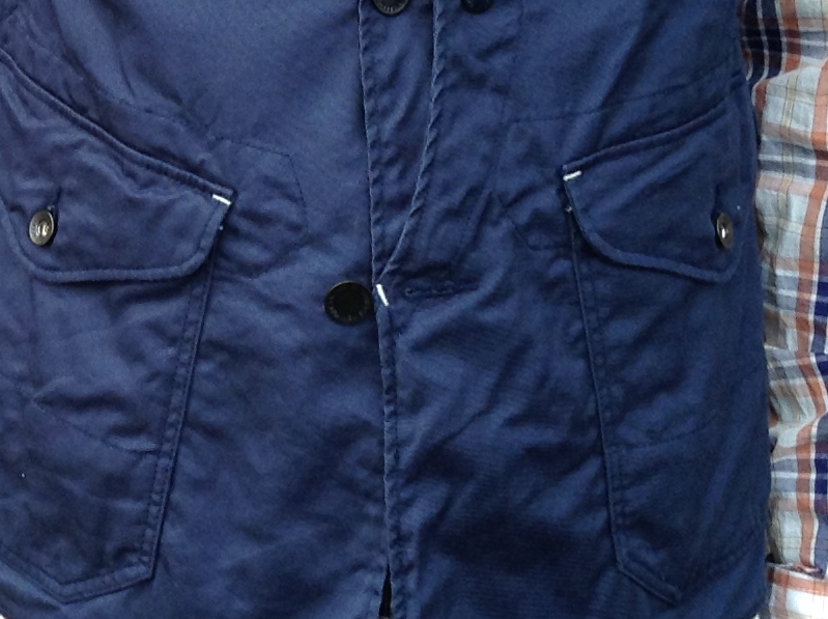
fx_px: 2556
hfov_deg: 17.8
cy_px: 66
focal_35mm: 107
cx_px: -72
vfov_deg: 13.7
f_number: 2.4
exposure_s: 1/120
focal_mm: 3.3
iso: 32
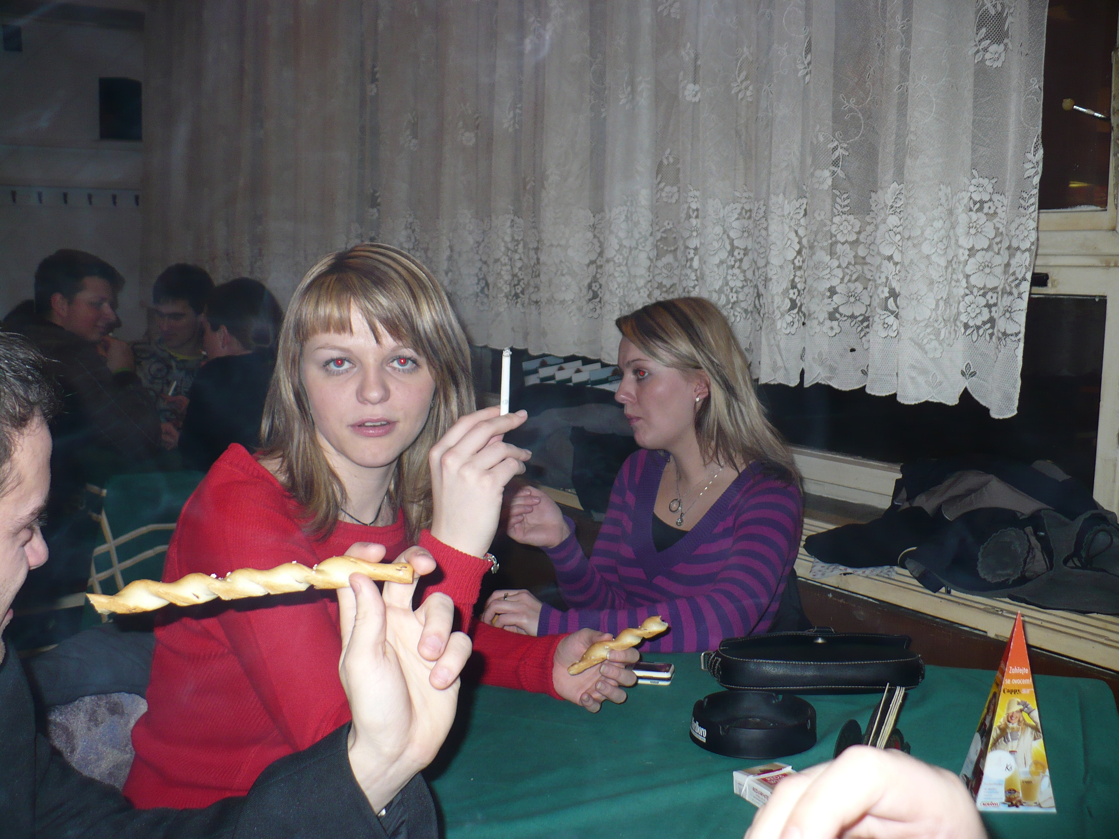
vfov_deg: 38.7
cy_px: 420
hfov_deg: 50.1
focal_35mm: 37
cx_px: 560
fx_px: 1196
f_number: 2.8
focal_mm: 6.1
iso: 100
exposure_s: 1/30
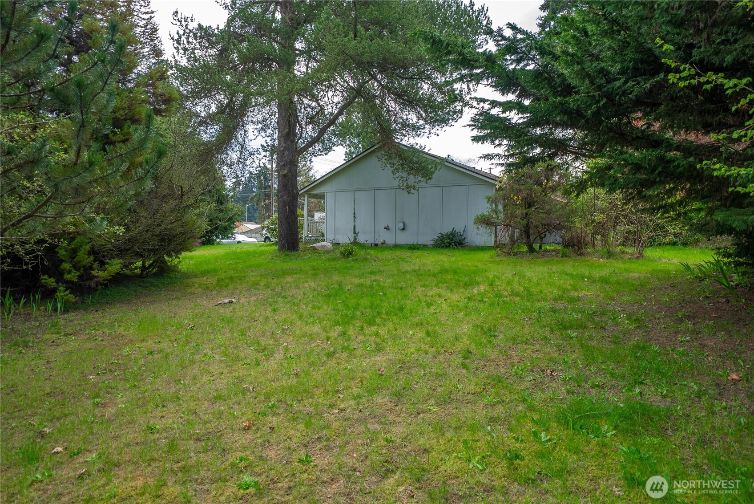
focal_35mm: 22
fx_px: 461
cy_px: 252
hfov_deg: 78.6
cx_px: 377
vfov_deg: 57.3
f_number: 7.1
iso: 80
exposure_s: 1/30
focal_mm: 22
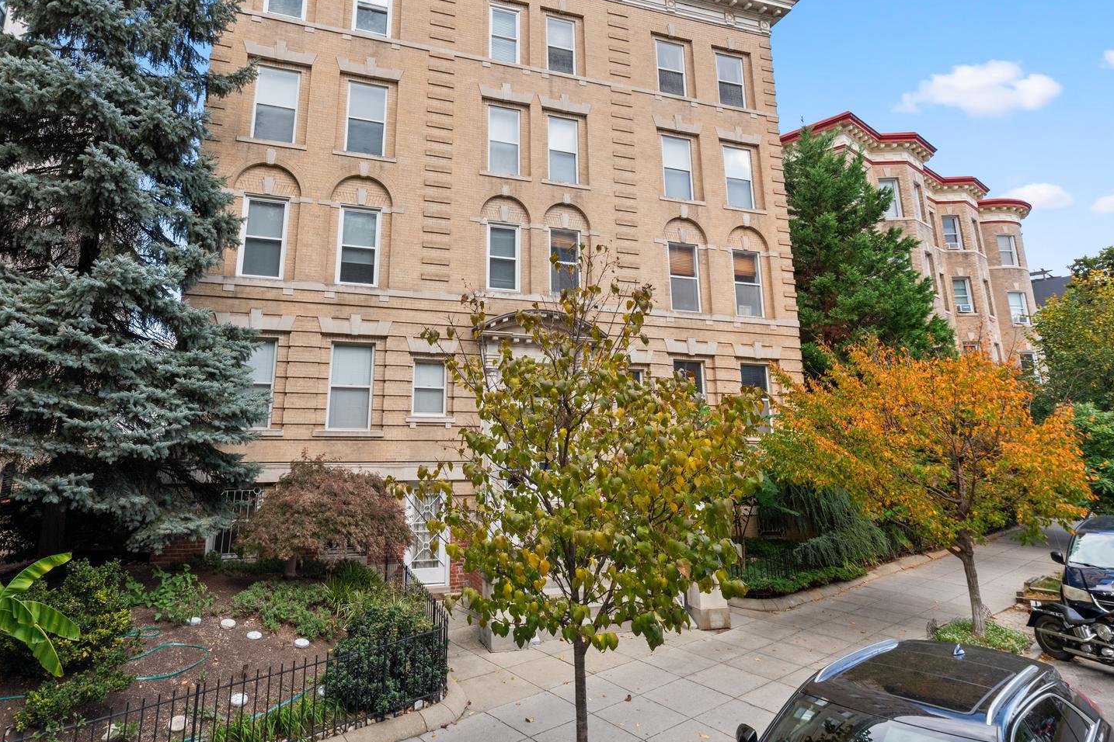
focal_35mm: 20
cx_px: 470
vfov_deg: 61.2
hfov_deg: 83.4
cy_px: 284
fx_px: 619
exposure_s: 1/100
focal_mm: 14
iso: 320
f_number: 10
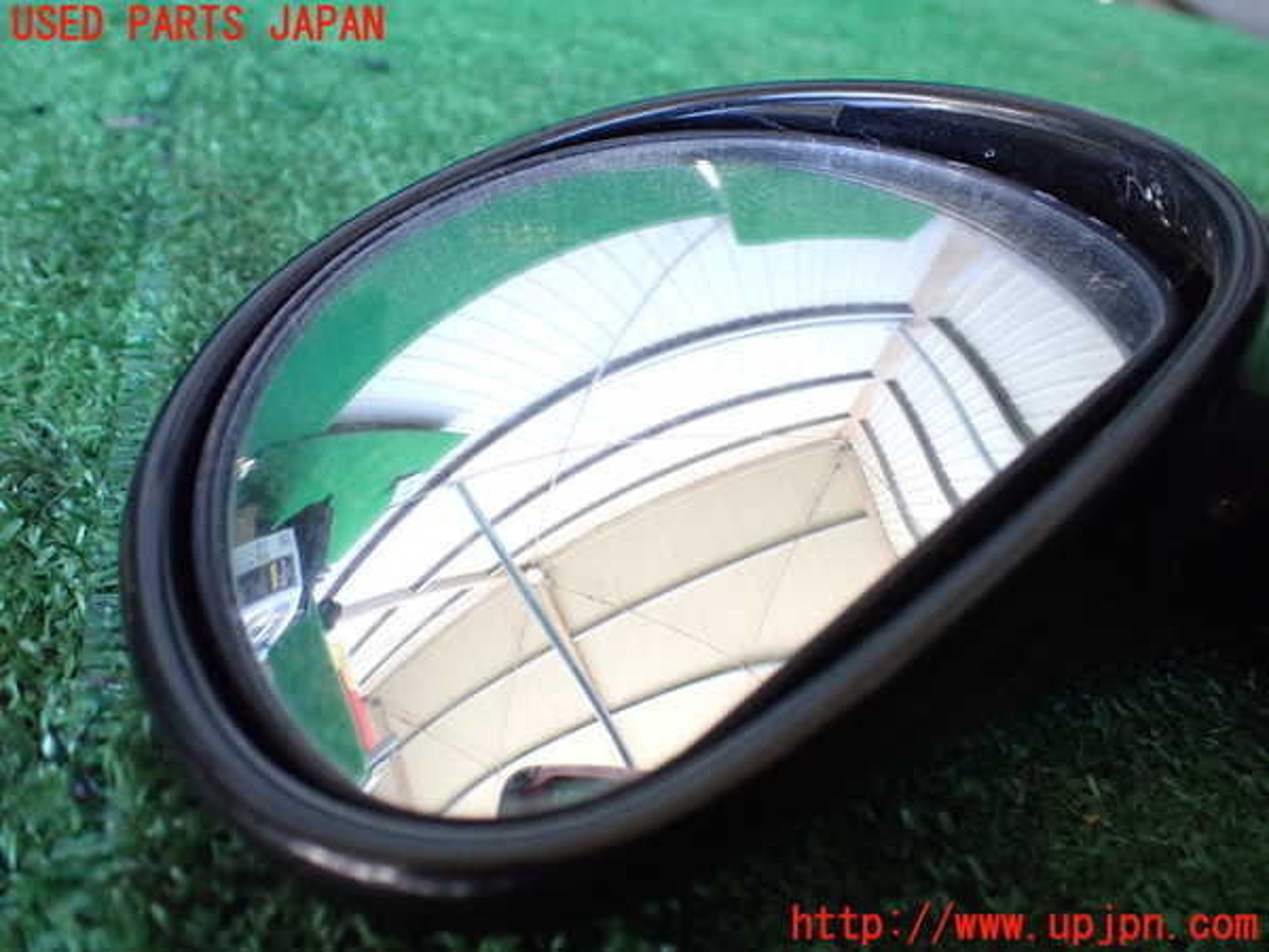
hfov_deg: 60.0
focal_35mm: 30
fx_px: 1100
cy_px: 476
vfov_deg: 46.8
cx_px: 634
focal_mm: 5.4
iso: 500
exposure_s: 1/125
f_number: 2.3
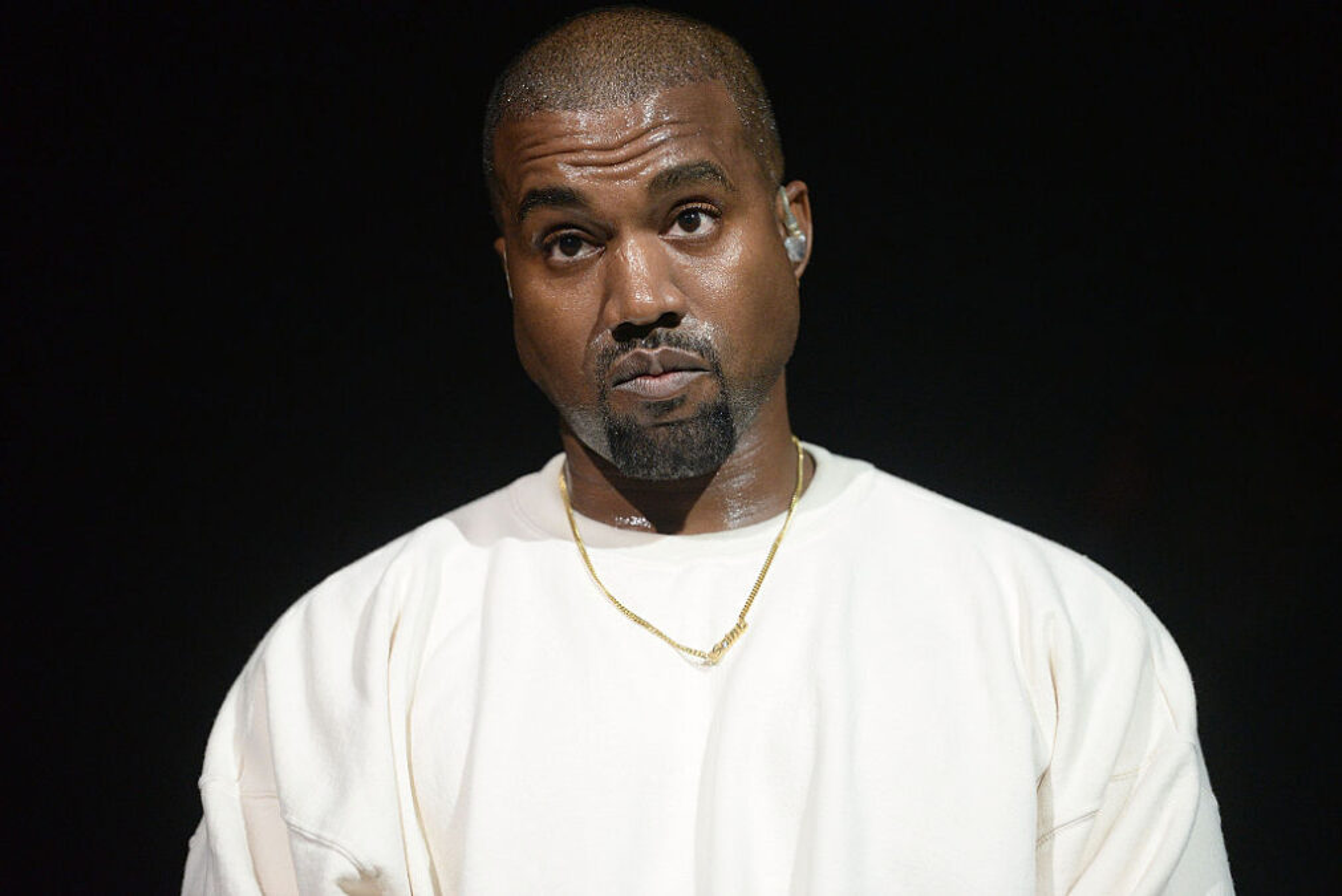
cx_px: 671
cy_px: 448
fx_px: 7458
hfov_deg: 10.3
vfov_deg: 6.9
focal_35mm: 200
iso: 3200
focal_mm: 200
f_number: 3.2
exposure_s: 1/400
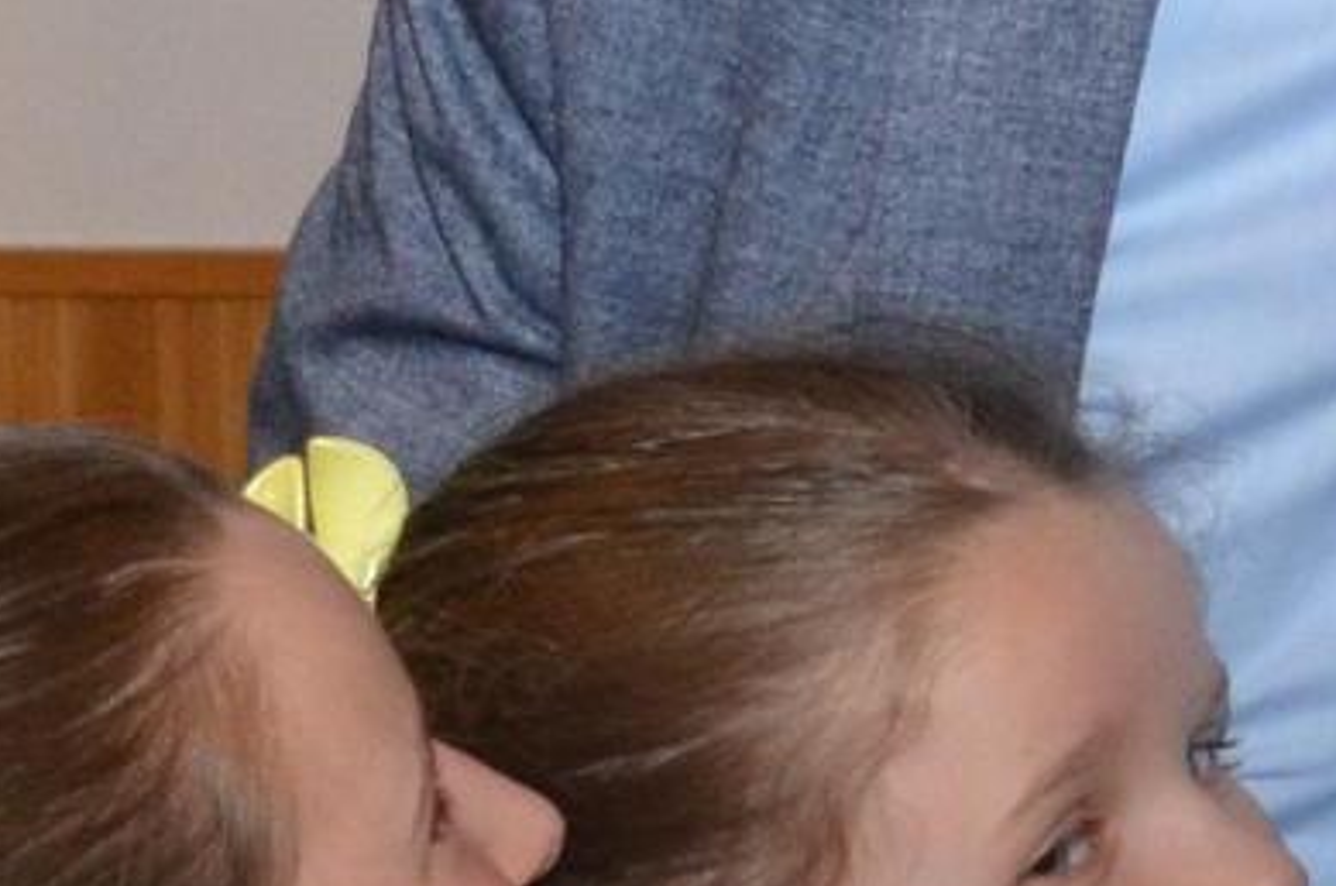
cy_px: 422
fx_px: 6039
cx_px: 1291
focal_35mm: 163
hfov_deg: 12.5
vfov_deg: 8.4
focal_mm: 22
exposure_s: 1/60
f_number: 7.1
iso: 1000
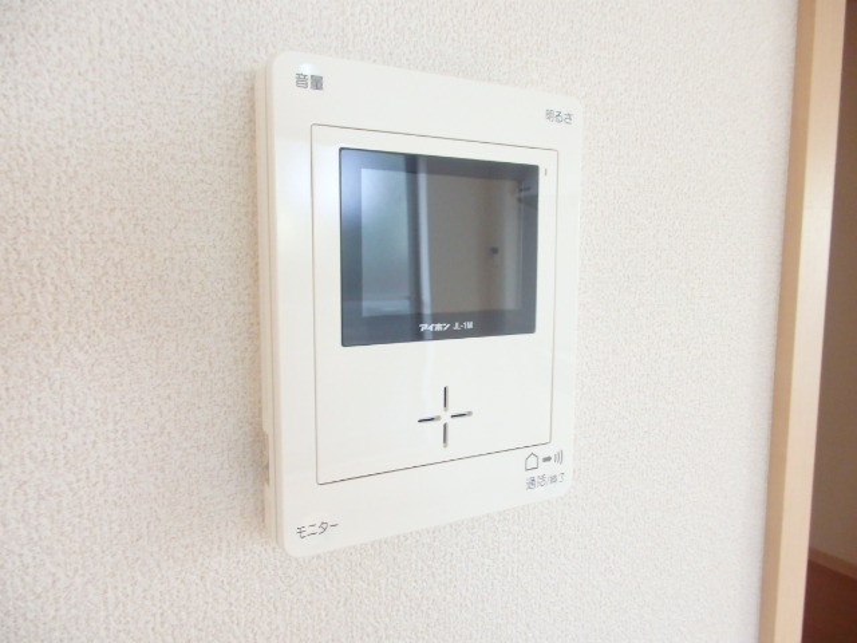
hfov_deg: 69.4
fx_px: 619
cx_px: 428
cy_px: 322
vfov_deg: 54.9
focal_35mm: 25
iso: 800
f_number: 3
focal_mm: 4.5
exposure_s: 1/10
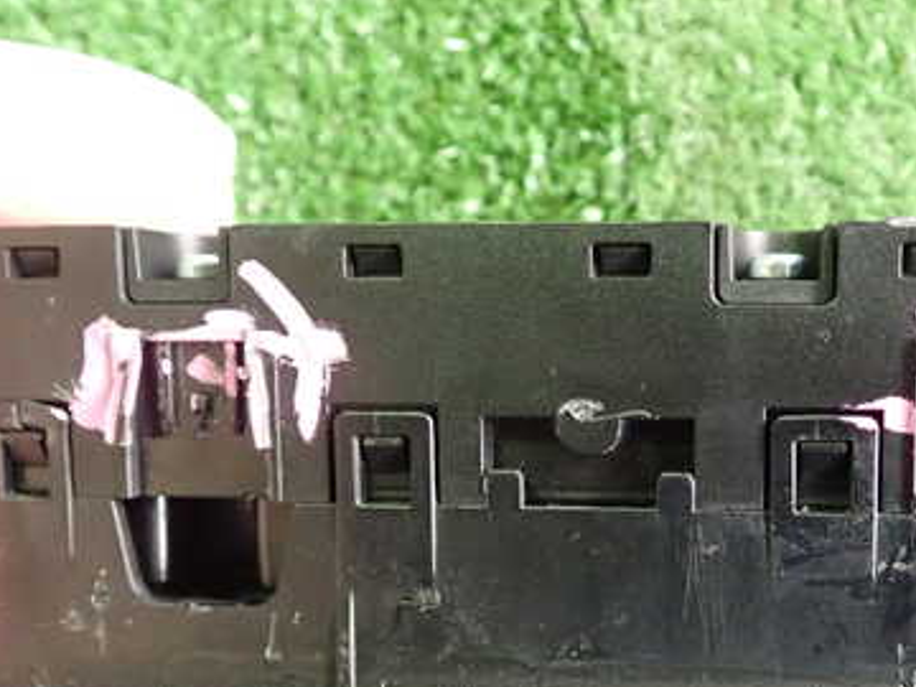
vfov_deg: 28.7
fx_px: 1323
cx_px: 672
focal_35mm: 50
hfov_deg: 37.4
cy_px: 504
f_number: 2.3
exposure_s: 1/30
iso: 640
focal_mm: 5.4
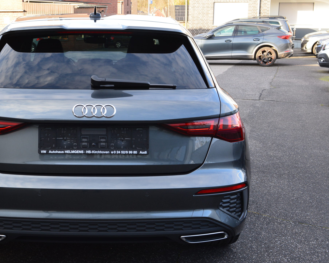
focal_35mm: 54
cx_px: 99
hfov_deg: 34.5
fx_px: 523
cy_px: 137
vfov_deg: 28.3
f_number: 10
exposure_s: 1/60
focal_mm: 27
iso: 400
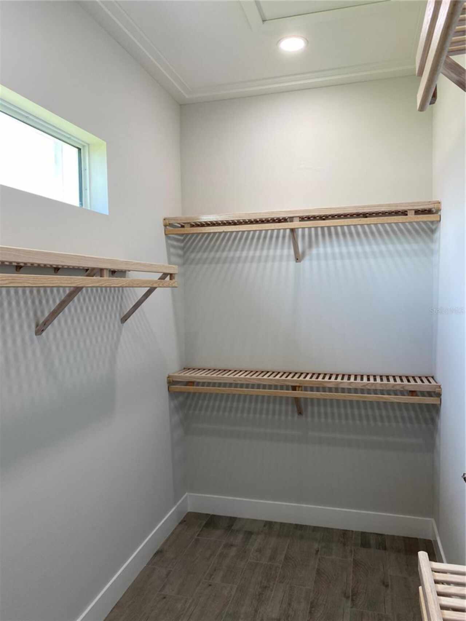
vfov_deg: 67.3
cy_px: 310
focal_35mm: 26
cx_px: 233
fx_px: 467
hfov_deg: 53.1
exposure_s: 1/120
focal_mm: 4.25
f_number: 1.8
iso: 80
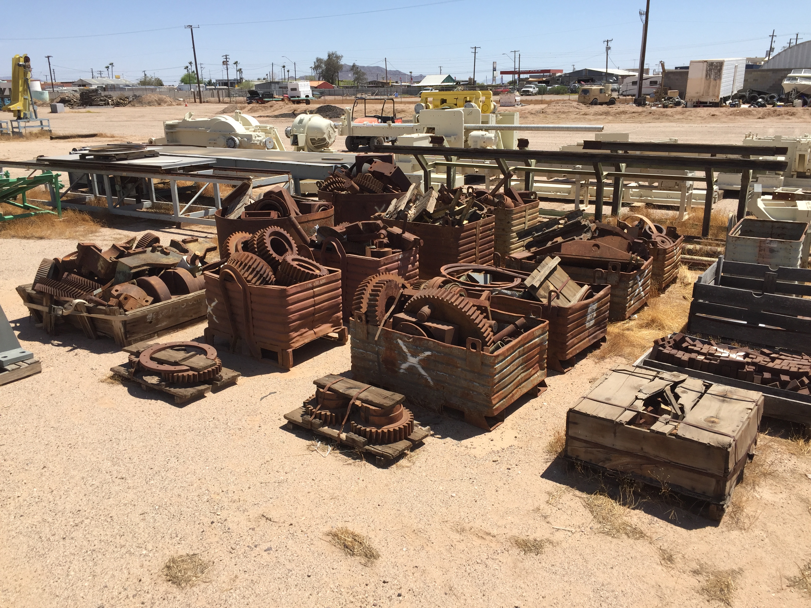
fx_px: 679
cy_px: 304
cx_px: 406
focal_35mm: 29
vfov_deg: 48.2
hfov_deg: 61.7
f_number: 2.2
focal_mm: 4.15
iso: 32
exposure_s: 1/1883
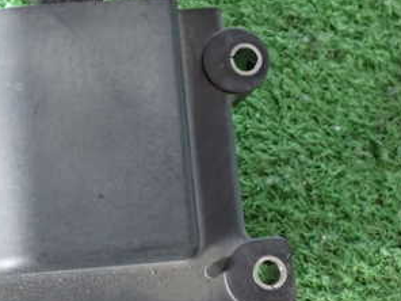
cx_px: 110
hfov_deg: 25.1
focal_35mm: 77
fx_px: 892
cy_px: 137
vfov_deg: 19.1
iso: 800
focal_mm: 6.83
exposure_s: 1/30
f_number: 2.7
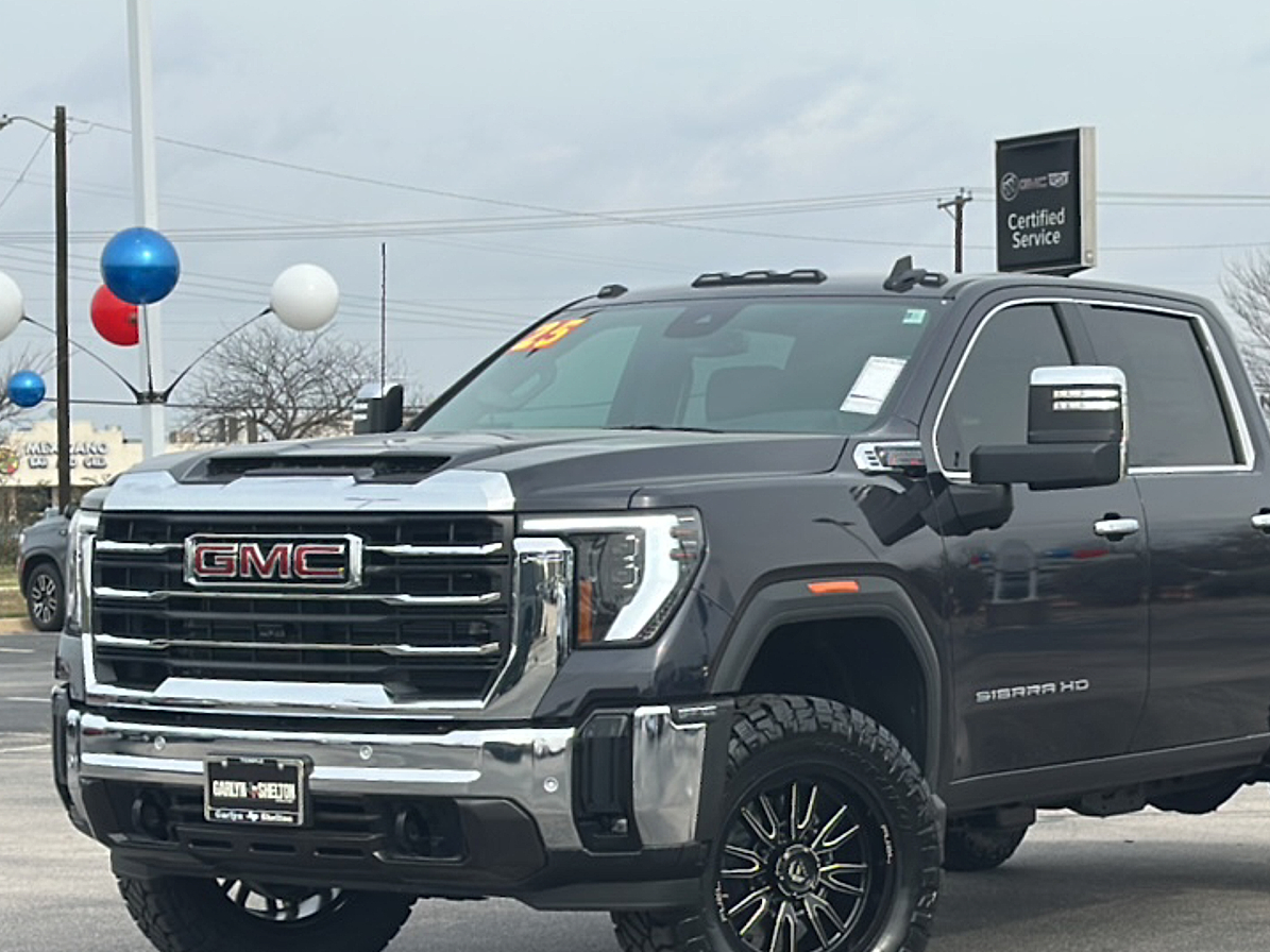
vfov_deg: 17.7
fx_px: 3045
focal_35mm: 83
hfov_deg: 23.5
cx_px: 797
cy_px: 610
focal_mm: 6.86
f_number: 1.78
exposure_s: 1/2481
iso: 64
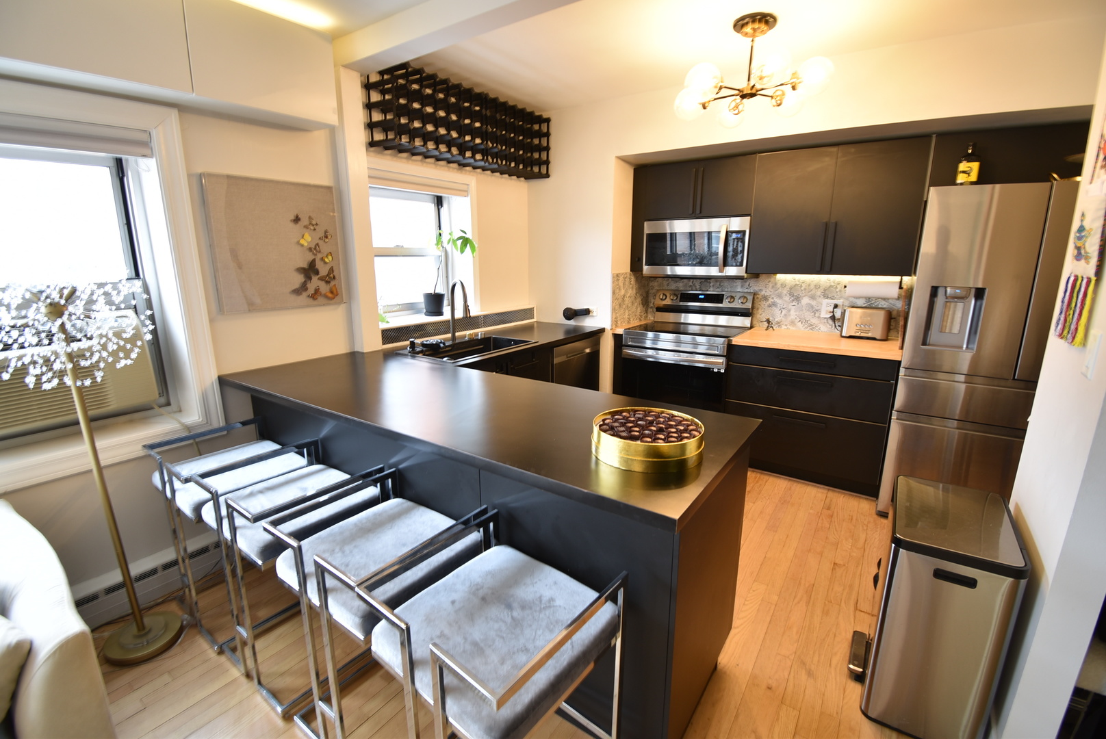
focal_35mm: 15
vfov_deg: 77.4
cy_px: 370
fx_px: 461
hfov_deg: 100.4
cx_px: 553
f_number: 4.5
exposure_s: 1/3
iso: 100
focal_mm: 10
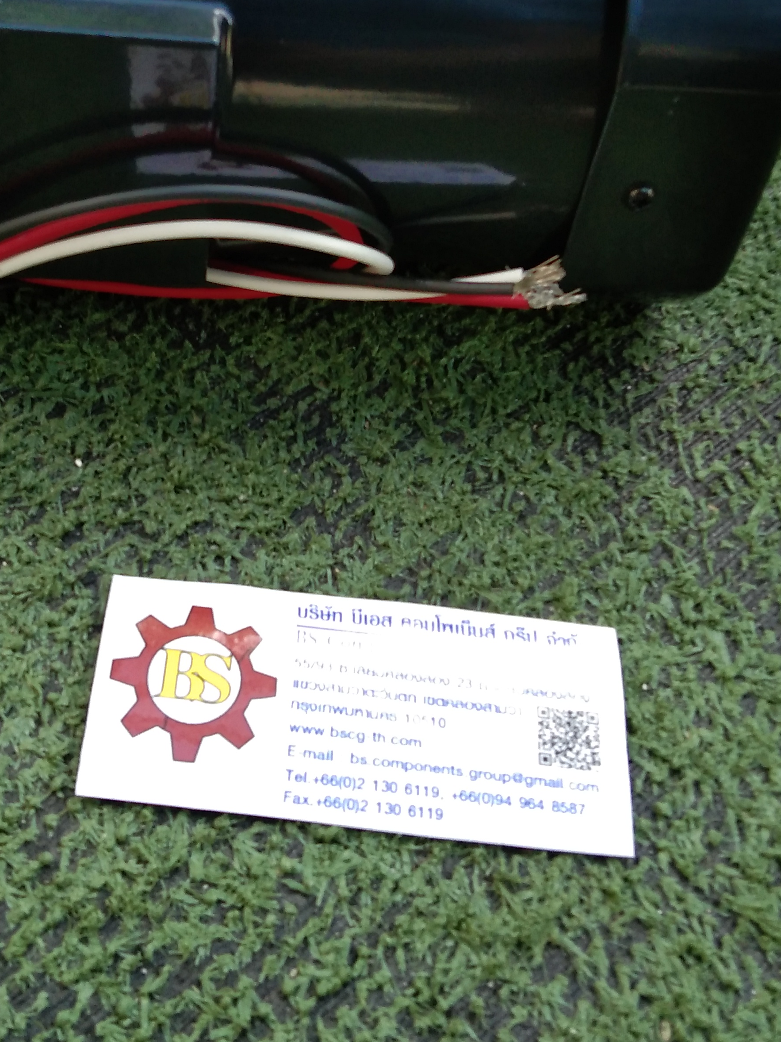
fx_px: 1595
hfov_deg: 27.4
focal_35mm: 53
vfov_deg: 36.0
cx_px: 282
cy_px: 396
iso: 196
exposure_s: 1/50
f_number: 2.2
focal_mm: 3.65
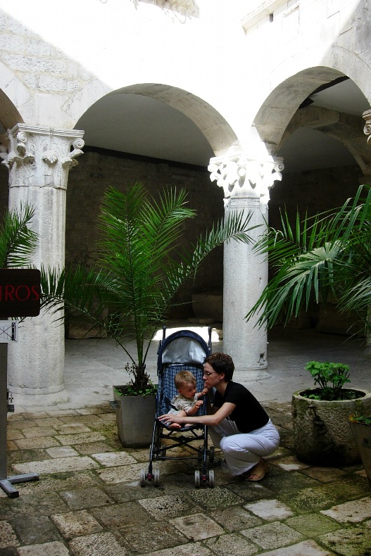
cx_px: 204
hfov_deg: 33.4
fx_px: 618
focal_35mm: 40
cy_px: 277
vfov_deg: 48.5
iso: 64
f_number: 2.8
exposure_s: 1/362
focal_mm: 7.8
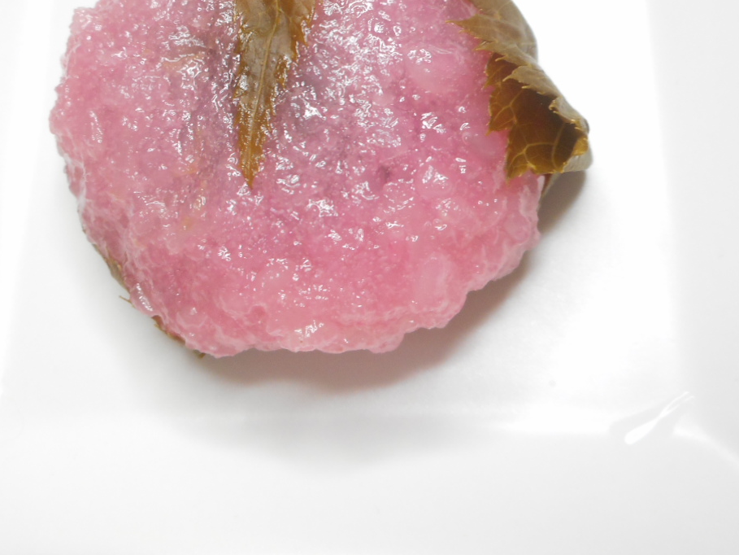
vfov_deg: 32.2
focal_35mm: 44
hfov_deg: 42.6
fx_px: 939
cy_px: 126
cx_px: 276
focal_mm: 4.5
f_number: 3.7
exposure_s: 1/30
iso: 140
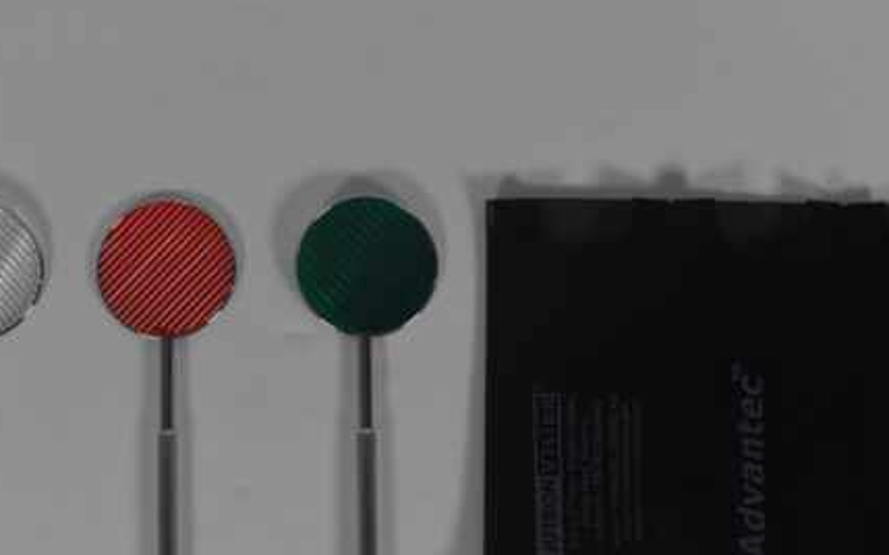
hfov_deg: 35.3
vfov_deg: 22.4
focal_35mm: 58
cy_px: 375
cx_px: 458
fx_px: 1398
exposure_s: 1/125
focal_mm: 27
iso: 1000
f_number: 7.1
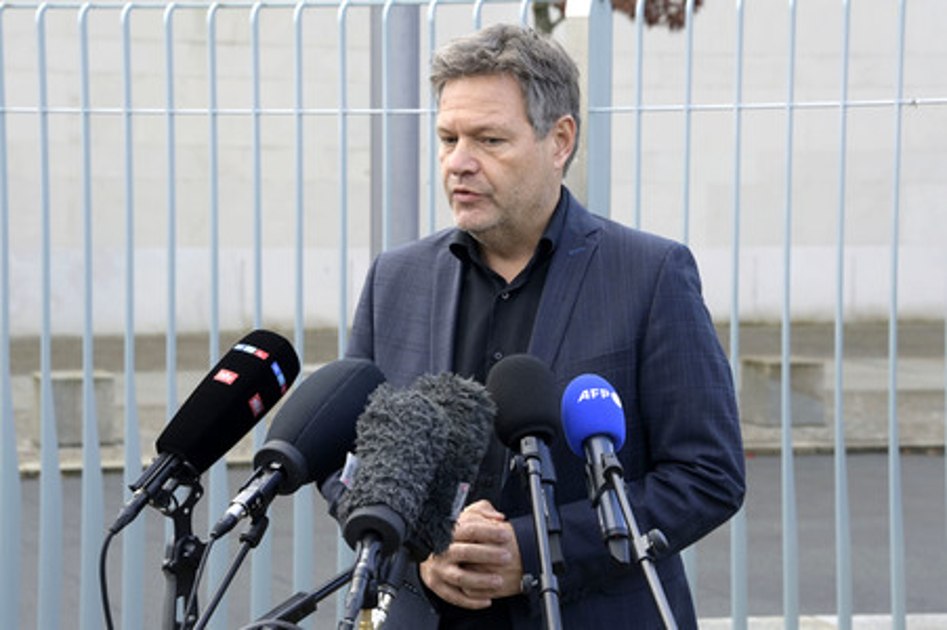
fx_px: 2418
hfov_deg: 22.2
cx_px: 474
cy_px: 315
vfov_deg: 14.8
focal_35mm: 92
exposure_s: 1/250
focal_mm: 92
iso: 800
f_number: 8
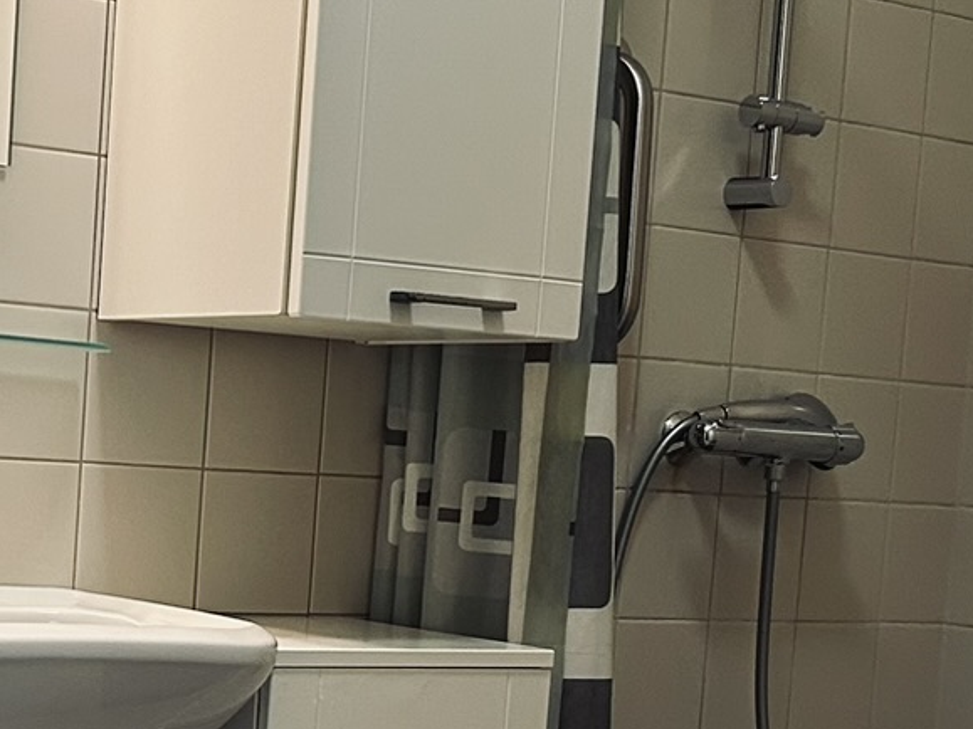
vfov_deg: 15.9
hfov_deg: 20.9
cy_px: 658
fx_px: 2585
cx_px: 104
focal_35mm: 92
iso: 250
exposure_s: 1/50
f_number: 1.5
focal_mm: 5.7
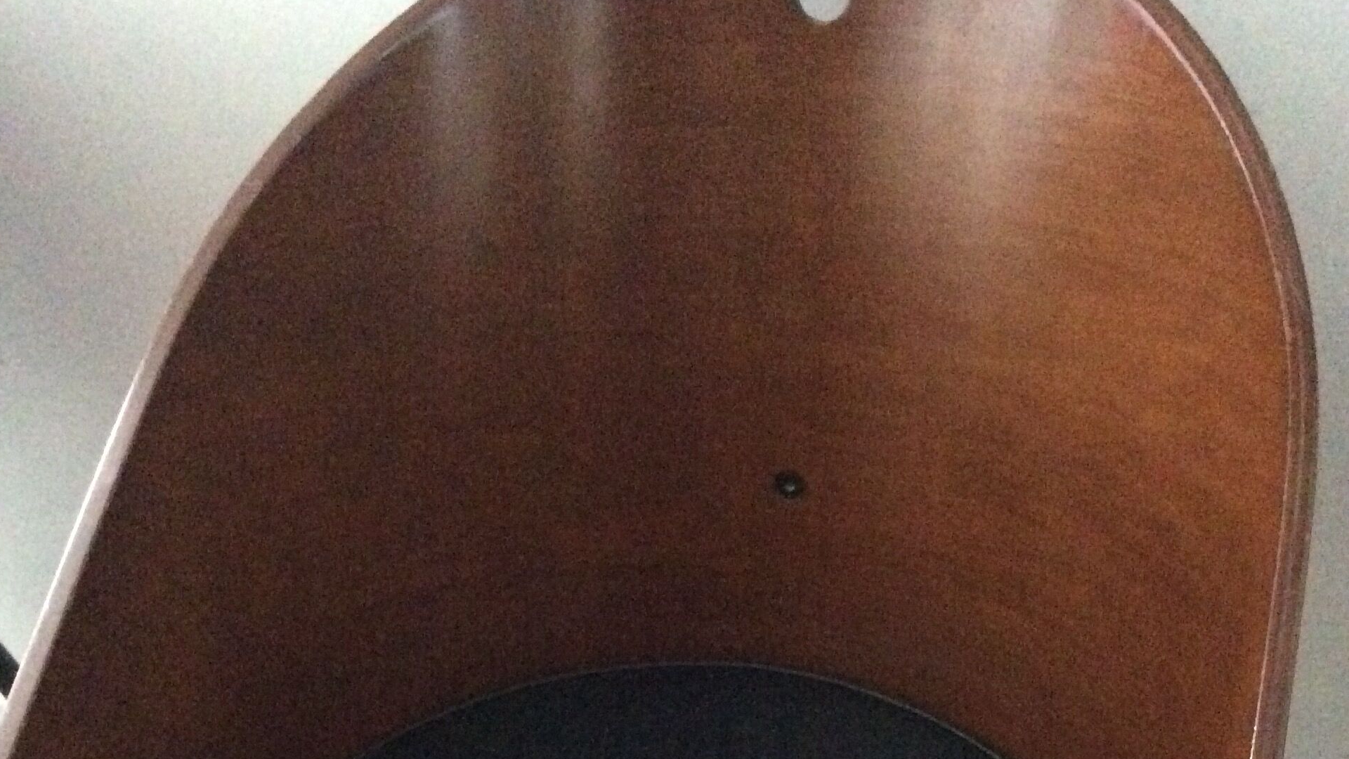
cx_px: 673
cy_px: 773
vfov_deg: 24.2
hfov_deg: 43.7
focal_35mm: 47
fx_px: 1681
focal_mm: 3.3
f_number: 2.4
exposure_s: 1/17
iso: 800
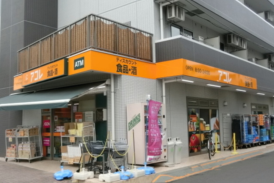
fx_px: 320
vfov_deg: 31.9
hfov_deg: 46.4
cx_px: 137
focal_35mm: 42
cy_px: 84
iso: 80
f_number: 4
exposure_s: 1/320
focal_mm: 7.15
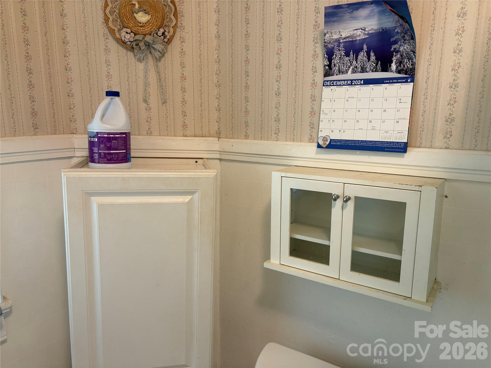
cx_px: 246
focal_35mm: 26
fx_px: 369
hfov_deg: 67.3
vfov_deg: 53.1
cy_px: 184
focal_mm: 5.96
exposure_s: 1/60
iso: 125
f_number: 1.6
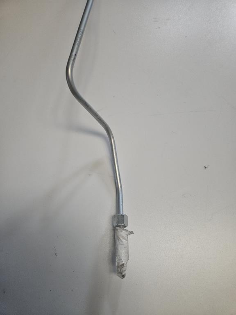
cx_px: 118
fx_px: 209
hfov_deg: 58.9
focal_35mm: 23
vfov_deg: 73.9
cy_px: 158
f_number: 1.8
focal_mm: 5.4
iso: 800
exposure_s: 1/50
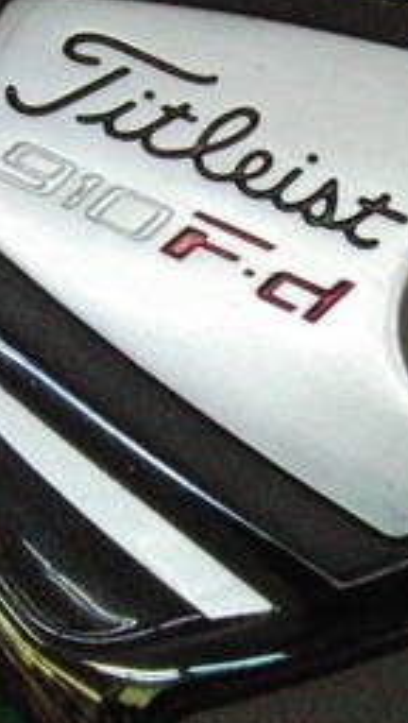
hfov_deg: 11.9
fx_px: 1937
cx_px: 405
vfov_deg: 21.1
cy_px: 326
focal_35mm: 101
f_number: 3.6
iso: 3200
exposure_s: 1/800
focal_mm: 6.42
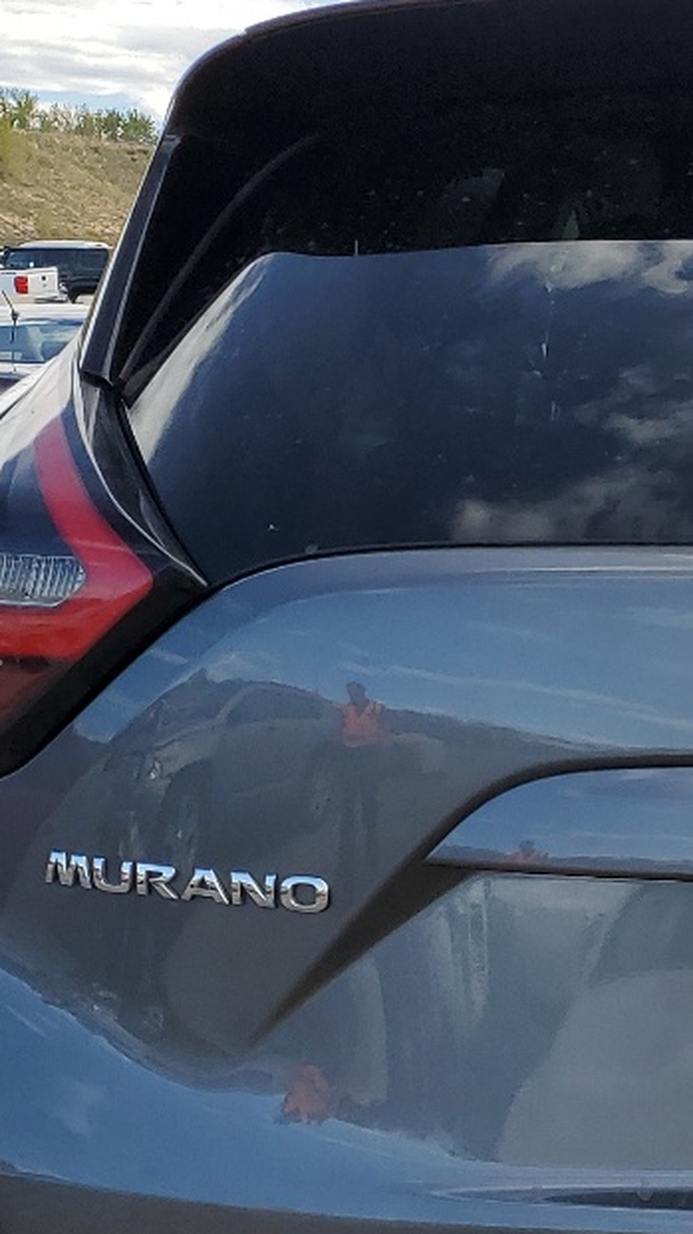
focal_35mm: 73
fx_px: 2386
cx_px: 1044
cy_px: 841
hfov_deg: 15.3
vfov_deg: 28.7
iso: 50
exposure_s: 1/2000
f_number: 1.5
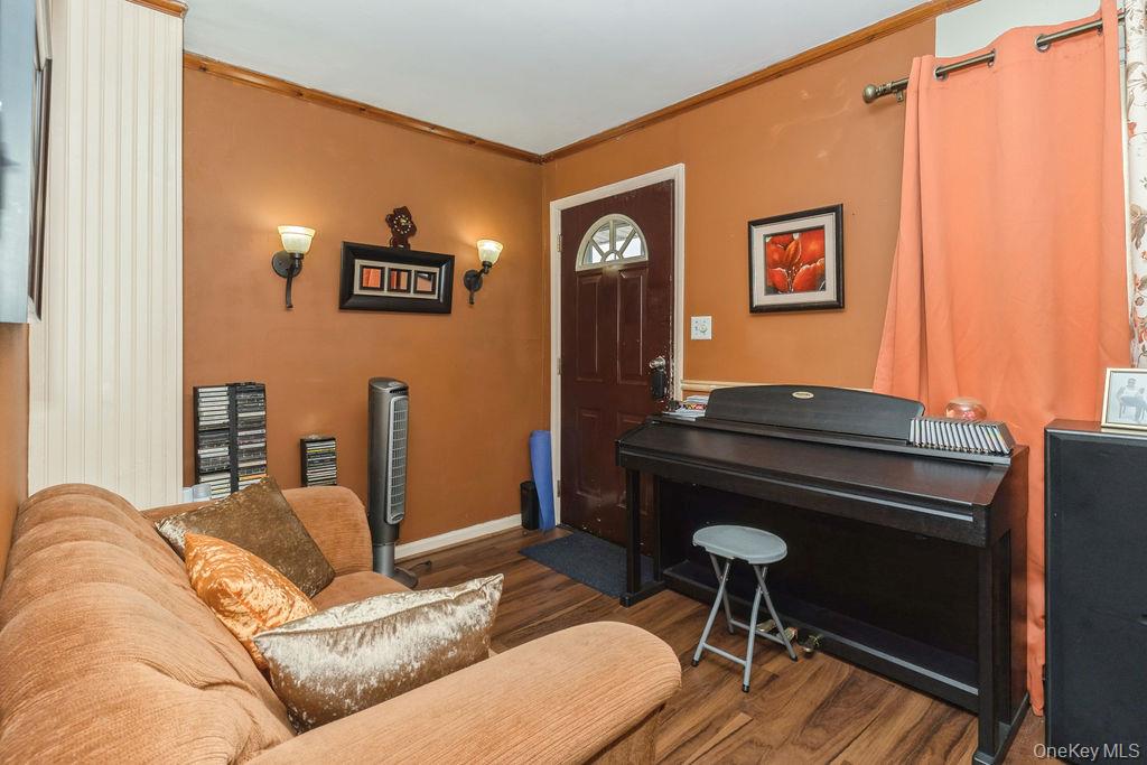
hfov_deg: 93.3
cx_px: 574
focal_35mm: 17
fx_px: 542
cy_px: 382
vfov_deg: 70.5
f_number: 8
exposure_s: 1/160
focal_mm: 17
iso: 400
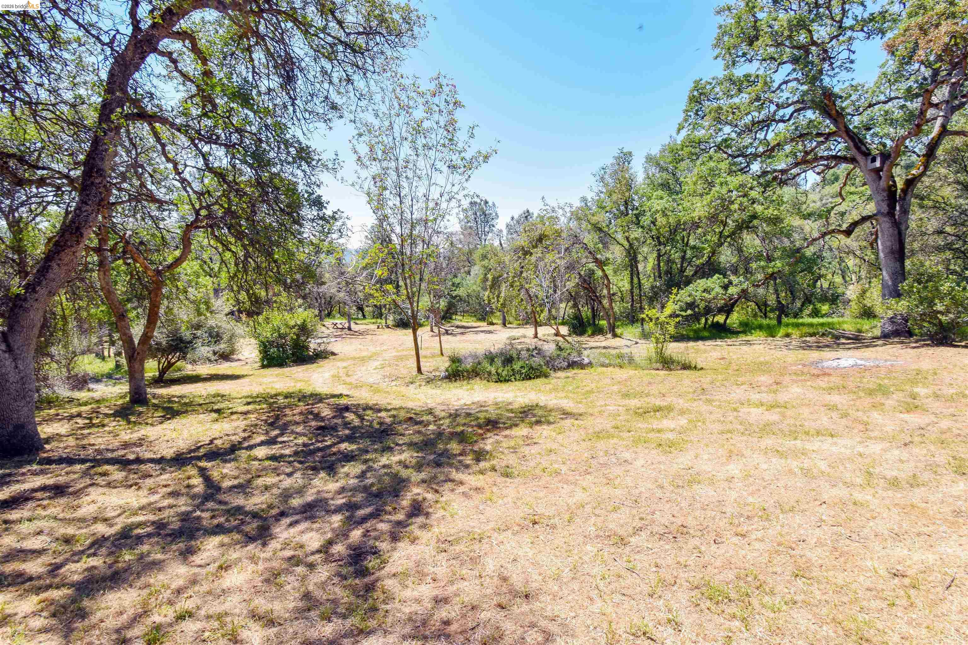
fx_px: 464
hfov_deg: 92.4
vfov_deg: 69.7
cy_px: 322
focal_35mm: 17
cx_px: 484
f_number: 11
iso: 100
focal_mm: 11.5
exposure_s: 1/60
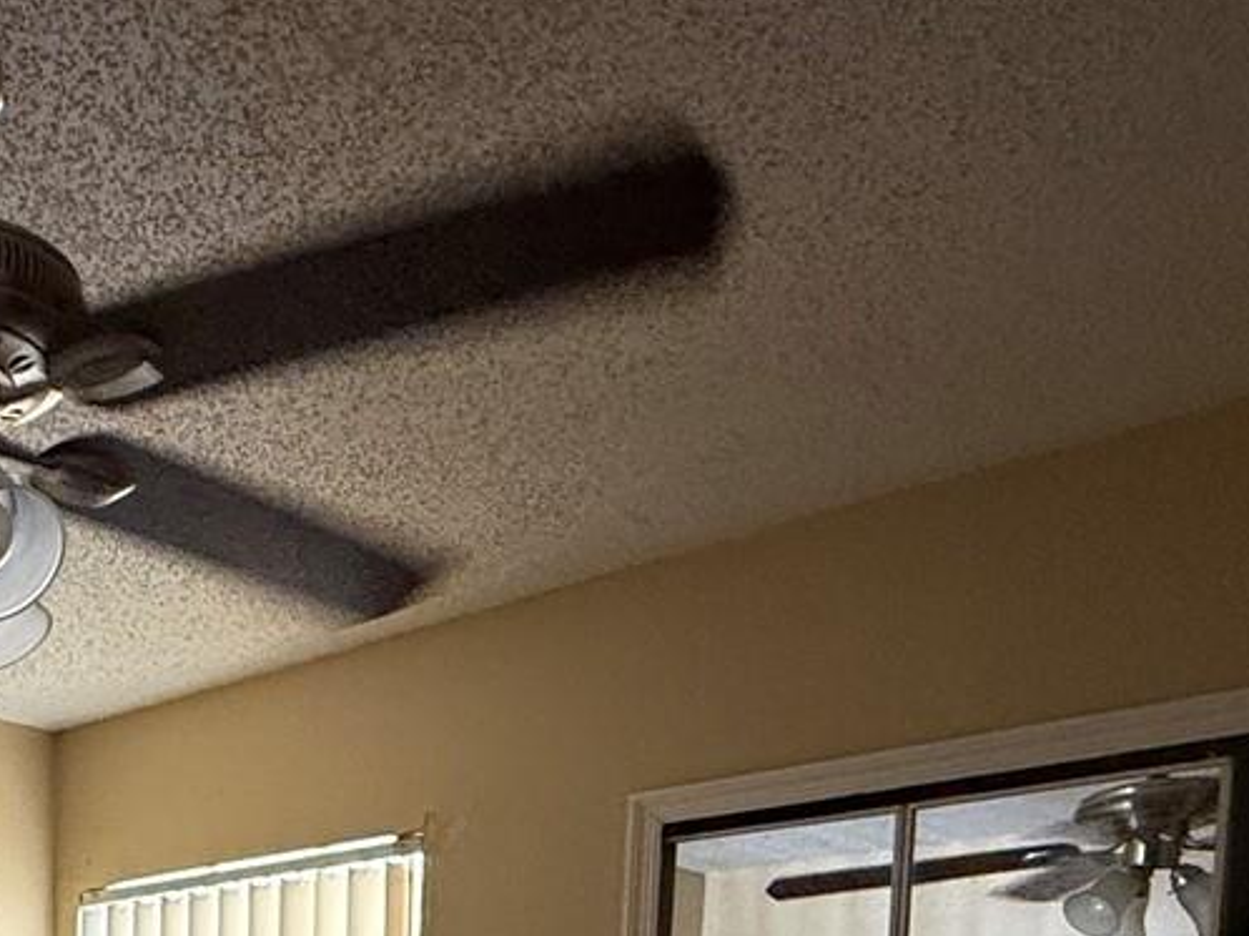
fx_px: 1623
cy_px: 1287
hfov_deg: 36.2
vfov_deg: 26.2
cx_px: -98
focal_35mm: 45
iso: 320
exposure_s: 1/60
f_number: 2.2
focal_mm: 2.22
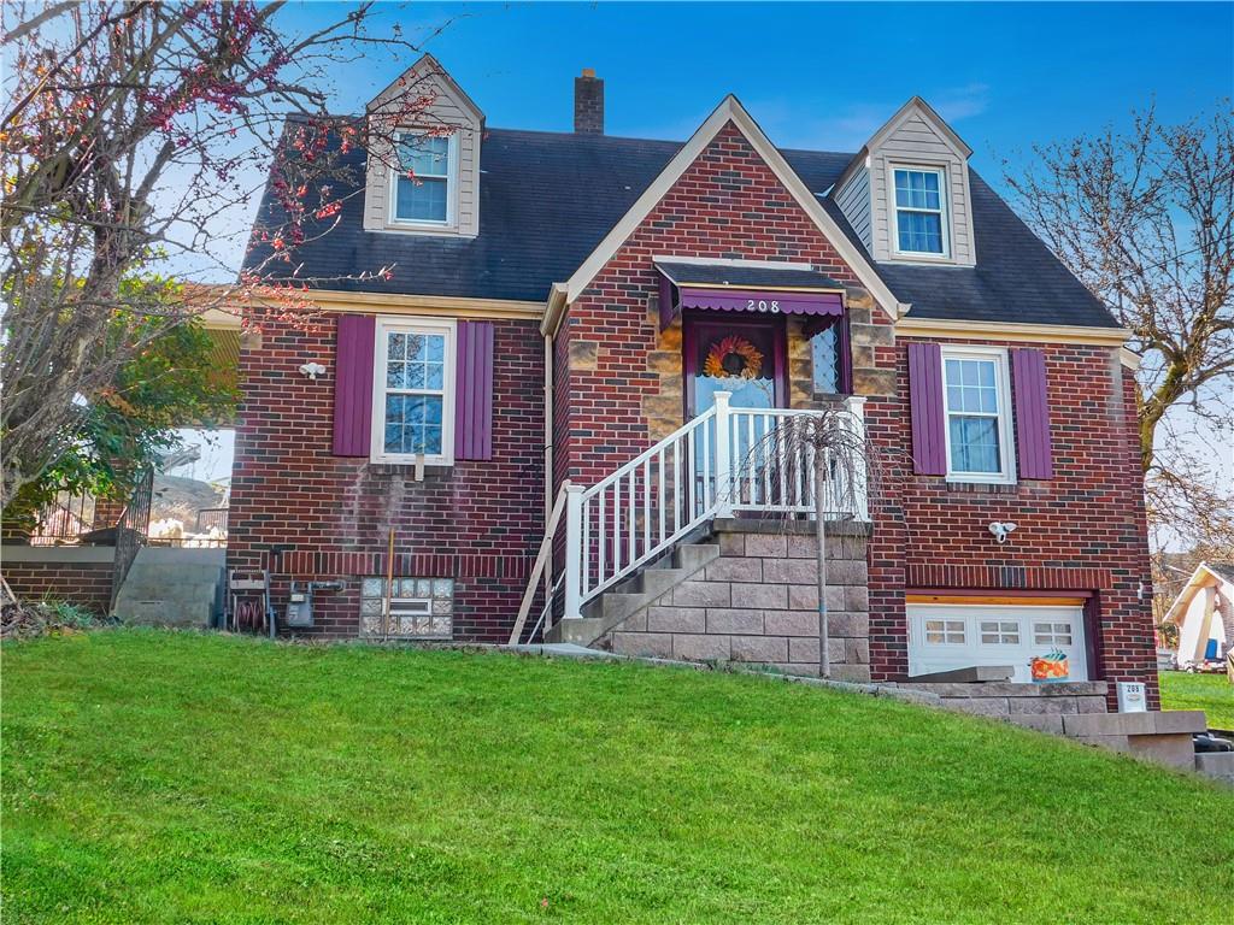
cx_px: 617
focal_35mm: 36
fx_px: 1283
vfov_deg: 39.7
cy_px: 462
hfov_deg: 51.4
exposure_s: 1/160
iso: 125
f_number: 3.5
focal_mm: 6.3
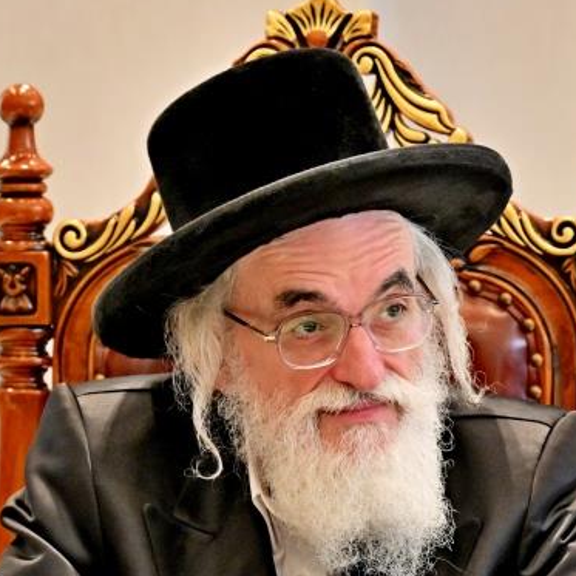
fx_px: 7907
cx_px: 448
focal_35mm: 420
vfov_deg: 4.2
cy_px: 412
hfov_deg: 4.2
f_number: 4
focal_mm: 120
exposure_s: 1/200
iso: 1000
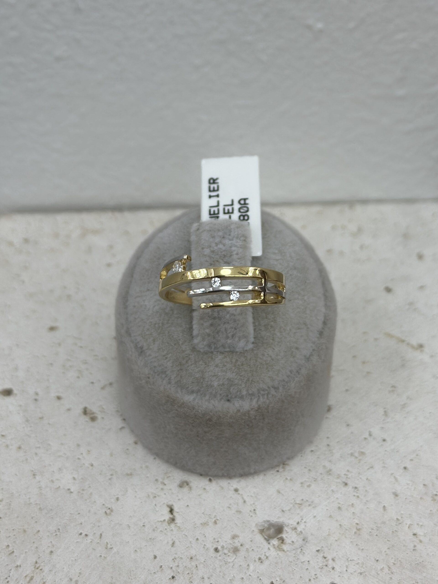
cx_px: 219
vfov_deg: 39.7
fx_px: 810
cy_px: 292
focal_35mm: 48
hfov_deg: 30.3
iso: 80
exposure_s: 1/521
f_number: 1.78
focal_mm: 6.86
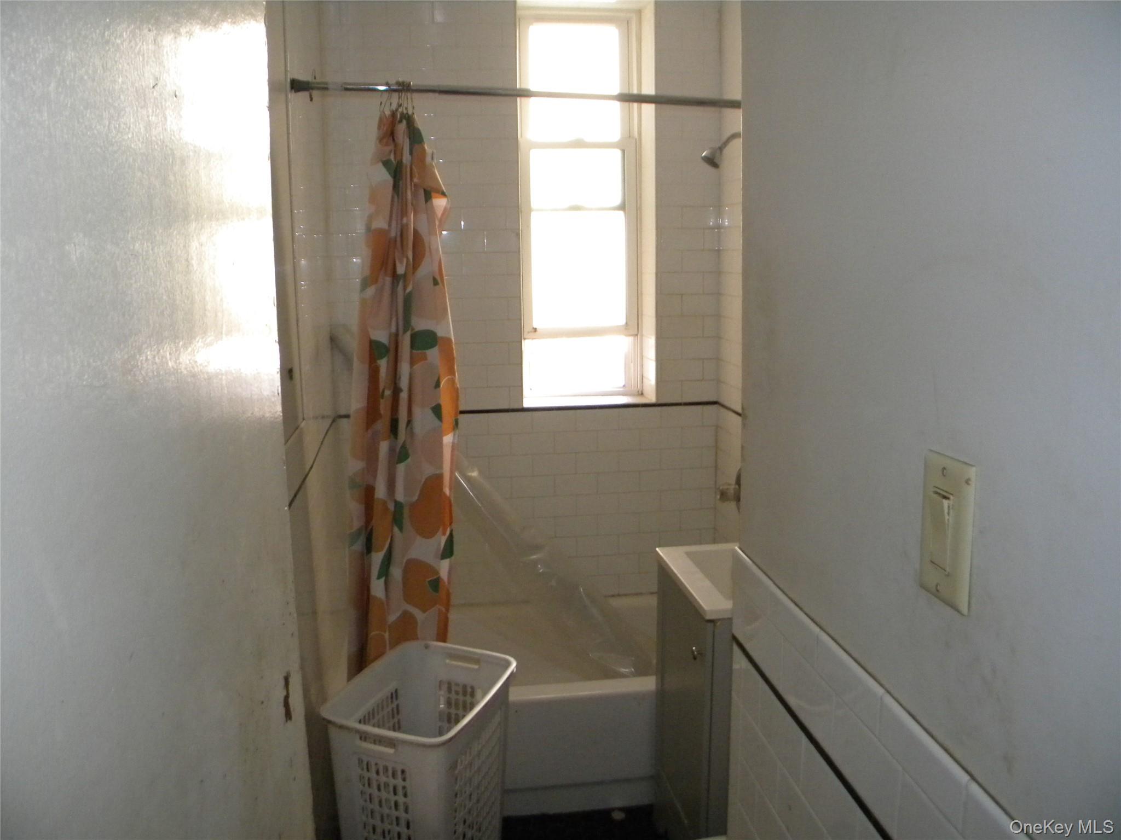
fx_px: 907
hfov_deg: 63.4
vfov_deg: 49.7
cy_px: 420
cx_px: 560
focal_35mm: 28
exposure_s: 1/26
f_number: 3.5
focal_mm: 5
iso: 400
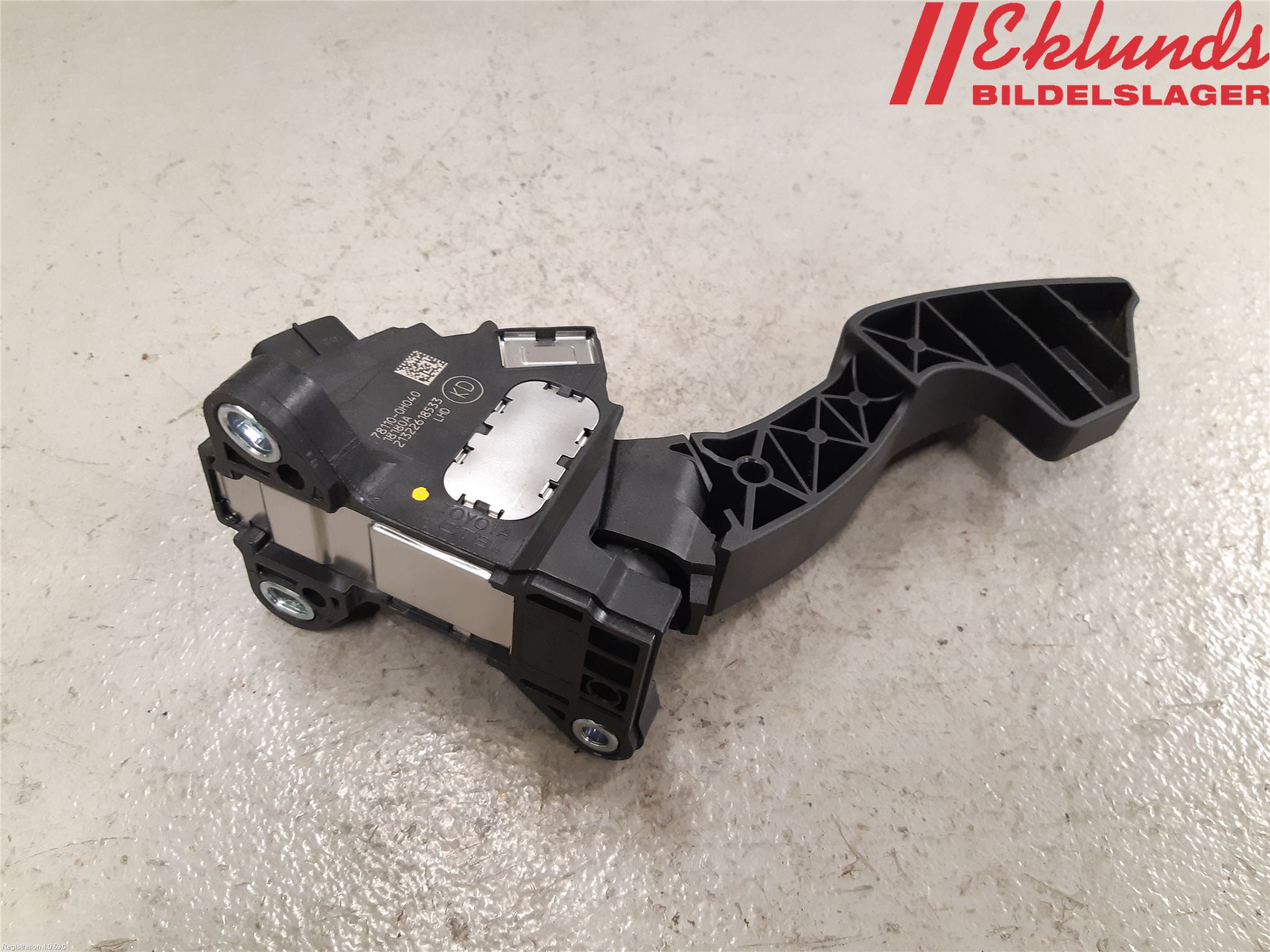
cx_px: 635
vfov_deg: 53.1
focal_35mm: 26
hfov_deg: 67.3
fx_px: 954
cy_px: 476
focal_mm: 3.93
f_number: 1.7
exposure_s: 1/50
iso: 250
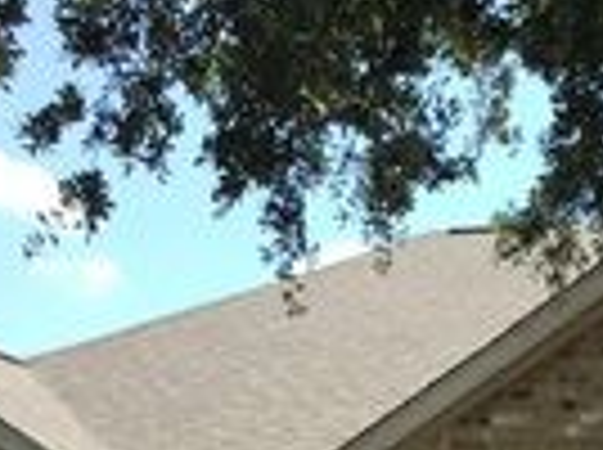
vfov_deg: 12.0
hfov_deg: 16.9
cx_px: 482
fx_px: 2017
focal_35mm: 116
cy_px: 722
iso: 25
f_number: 2.4
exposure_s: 1/562
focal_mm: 3.3
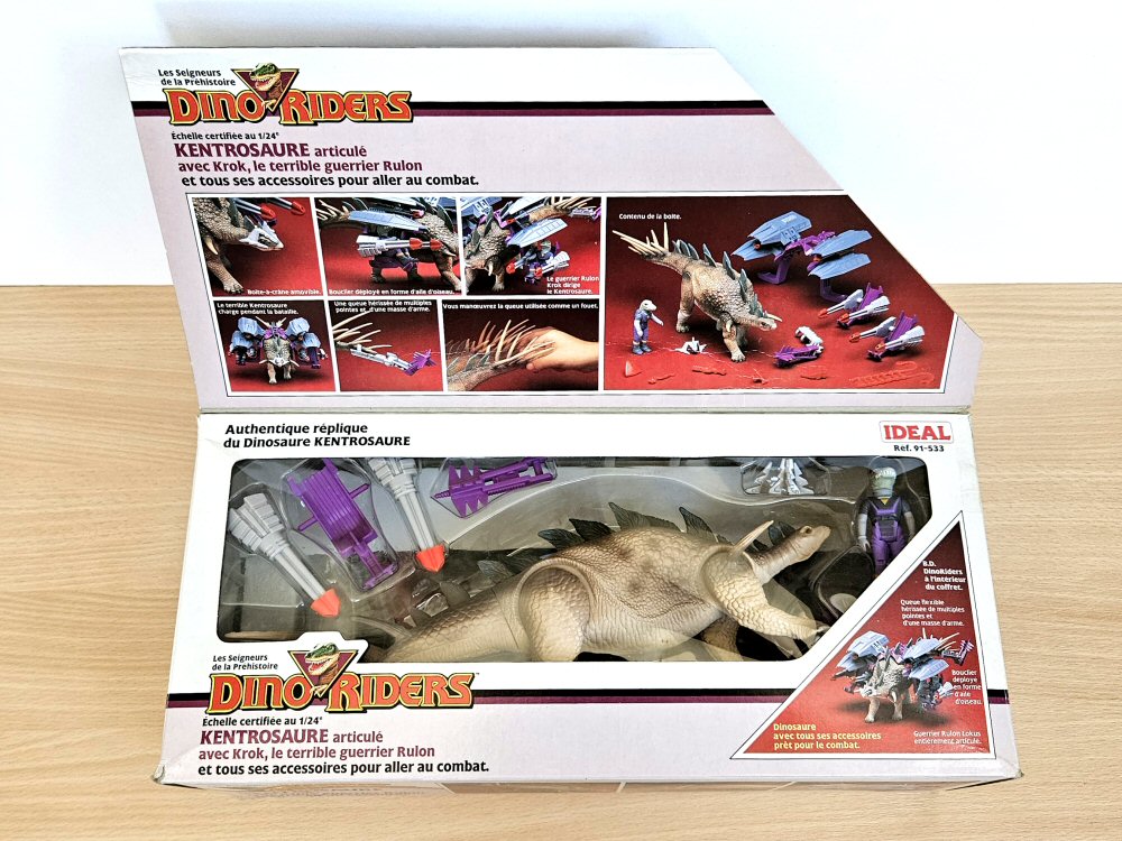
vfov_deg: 58.9
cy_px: 420
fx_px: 745
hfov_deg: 73.9
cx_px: 561
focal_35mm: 23
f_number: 1.8
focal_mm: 5.4
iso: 500
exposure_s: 1/200
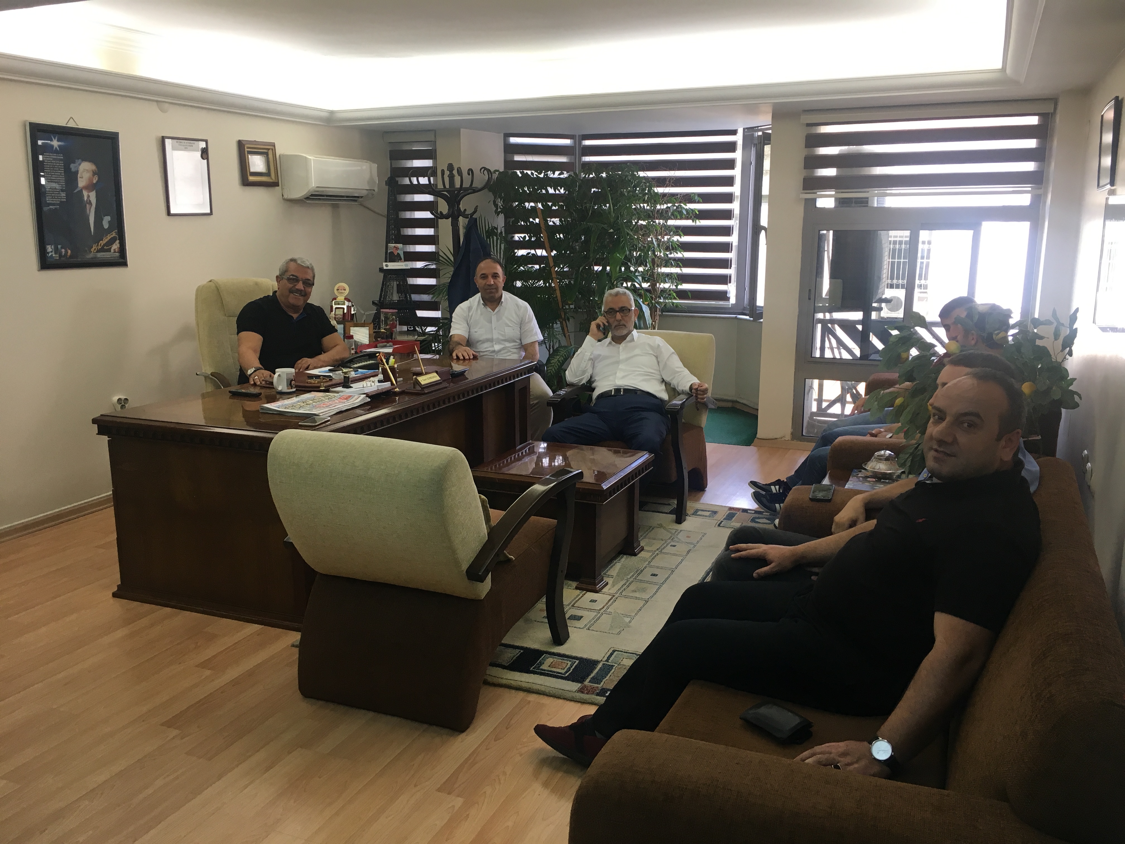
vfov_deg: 48.2
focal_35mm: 29
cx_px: 562
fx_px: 942
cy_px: 422
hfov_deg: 61.7
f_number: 2.2
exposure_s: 1/33
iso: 40
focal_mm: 4.15
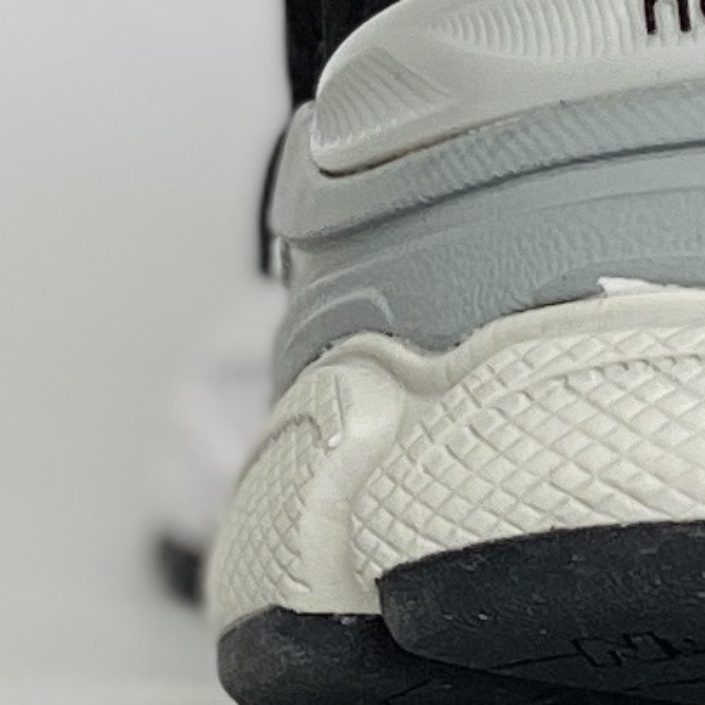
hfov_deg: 3.8
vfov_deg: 3.8
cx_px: 1482
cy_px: -867
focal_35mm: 459
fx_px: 10576
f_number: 2
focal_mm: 6
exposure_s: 1/100
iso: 20
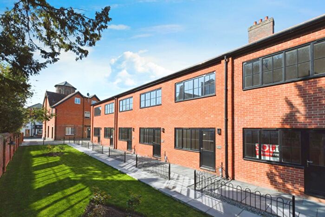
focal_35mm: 15
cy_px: 108
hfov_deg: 100.4
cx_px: 162
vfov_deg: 77.4
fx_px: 135
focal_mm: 15
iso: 640
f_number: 10
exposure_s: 1/800
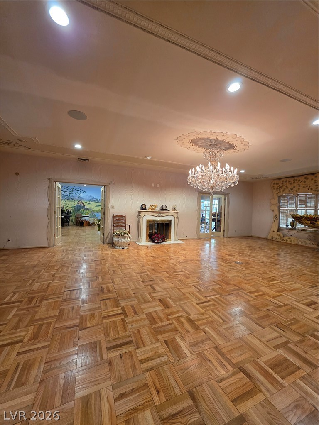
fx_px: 160
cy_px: 212
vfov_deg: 106.2
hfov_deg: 89.9
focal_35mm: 13
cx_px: 160
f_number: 1.9
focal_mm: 2.2
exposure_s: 1/50
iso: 200
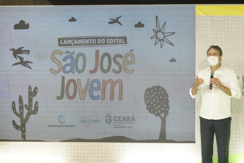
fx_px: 556
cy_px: 82
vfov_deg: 16.7
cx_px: 122
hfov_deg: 24.7
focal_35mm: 82
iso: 3200
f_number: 9
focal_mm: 82
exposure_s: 1/125
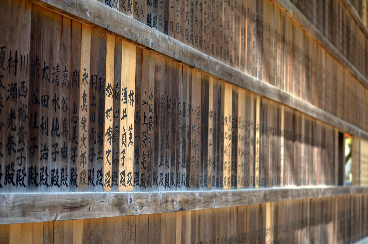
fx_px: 841
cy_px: 122
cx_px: 184
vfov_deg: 16.5
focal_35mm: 82
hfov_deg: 24.7
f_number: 4.5
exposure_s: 1/160
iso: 200
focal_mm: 55
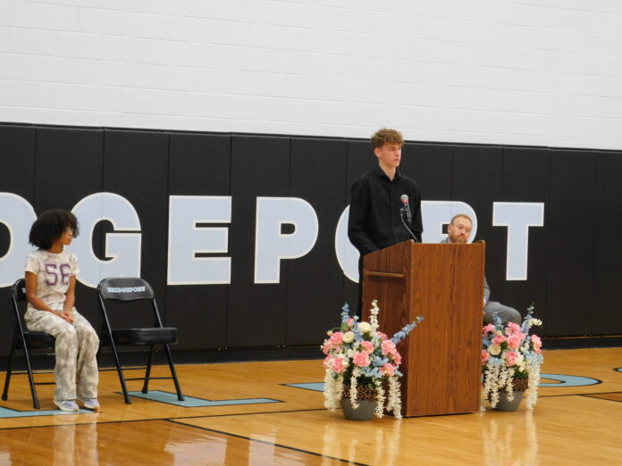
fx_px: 1779
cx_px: 311
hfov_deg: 19.8
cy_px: 233
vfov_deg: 14.9
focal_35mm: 99
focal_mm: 17.6
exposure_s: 1/30
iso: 450
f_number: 4.6
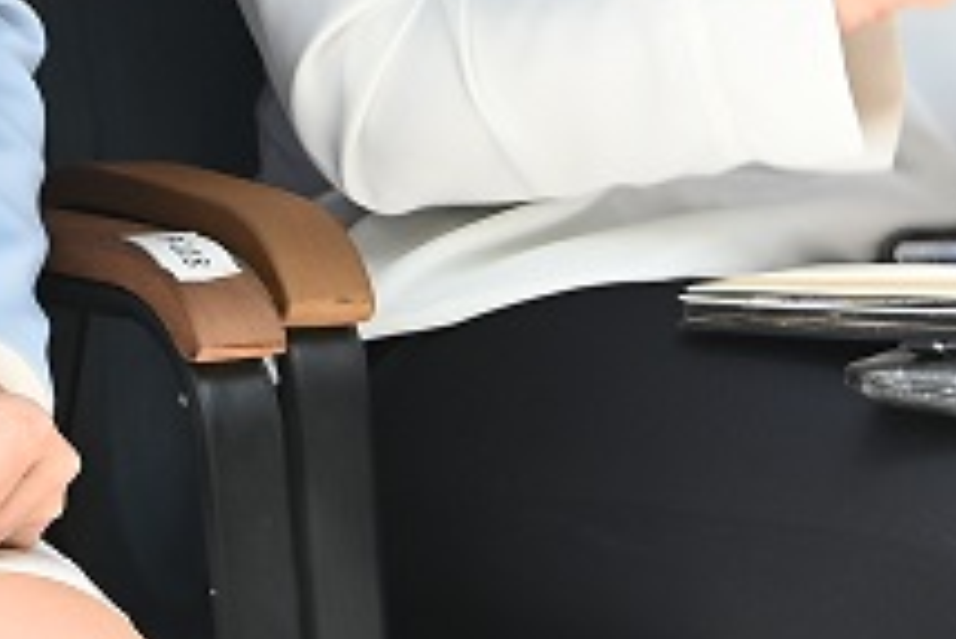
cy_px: 183
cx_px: -281
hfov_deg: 5.0
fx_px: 10868
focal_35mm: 409
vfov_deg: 3.4
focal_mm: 58
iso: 100
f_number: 4.5
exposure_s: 1/60
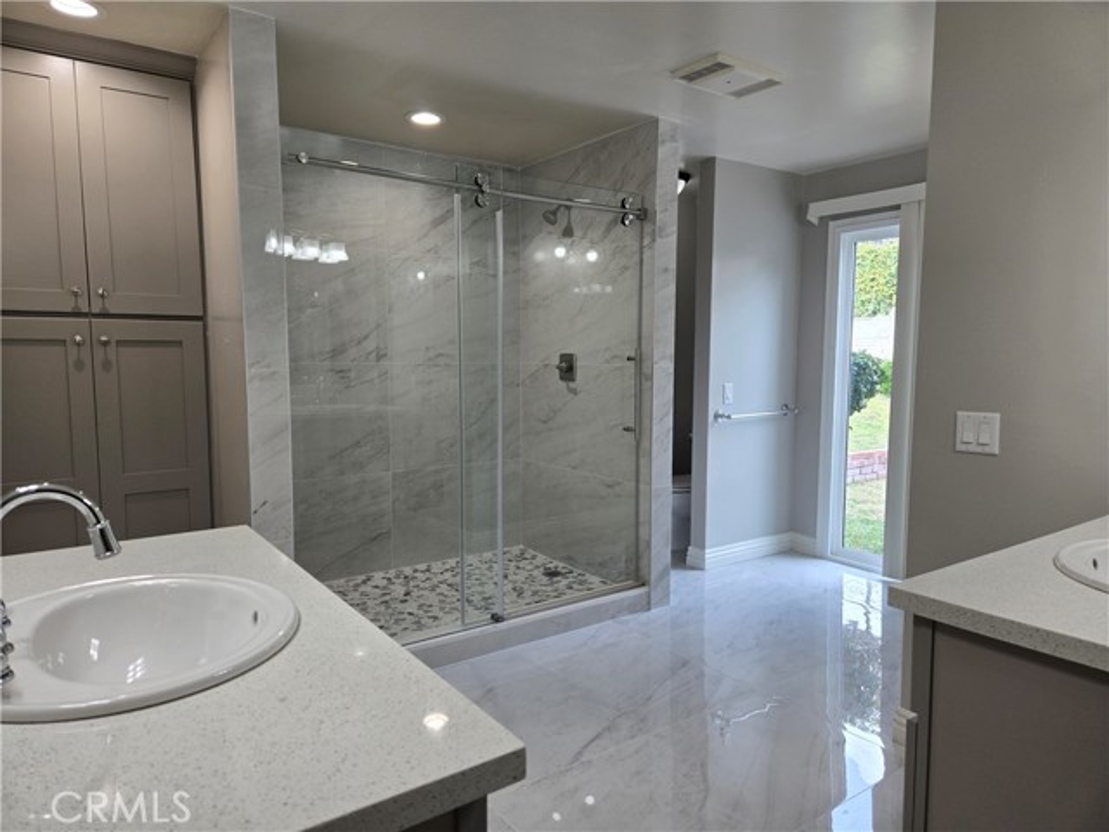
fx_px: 737
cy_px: 416
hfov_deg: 73.9
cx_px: 554
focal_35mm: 23
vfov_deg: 58.9
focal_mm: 5.4
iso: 40
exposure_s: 1/120
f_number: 1.8
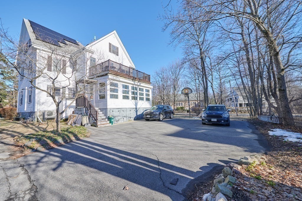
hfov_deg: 104.3
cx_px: 151
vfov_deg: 81.1
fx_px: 117
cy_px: 100
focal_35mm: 14
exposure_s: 1/250
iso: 100
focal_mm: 14
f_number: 8
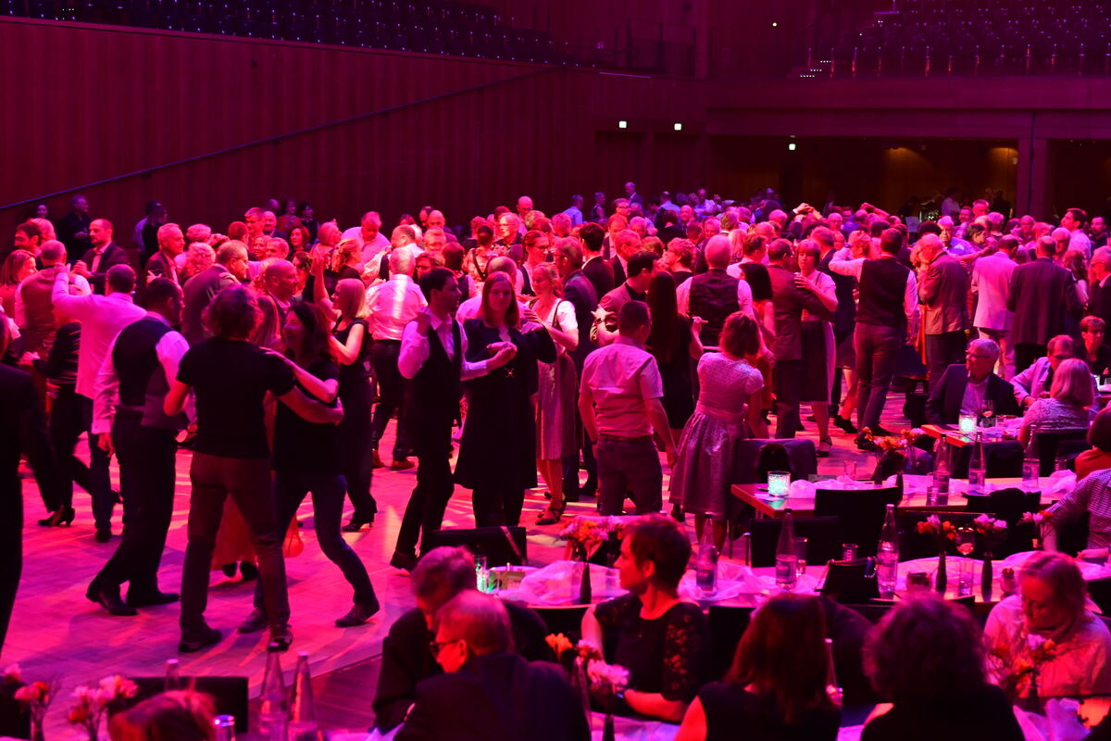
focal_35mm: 57
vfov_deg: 23.8
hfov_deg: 35.1
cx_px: 556
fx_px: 1759
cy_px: 370
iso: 1600
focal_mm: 38
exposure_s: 1/80
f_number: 2.8
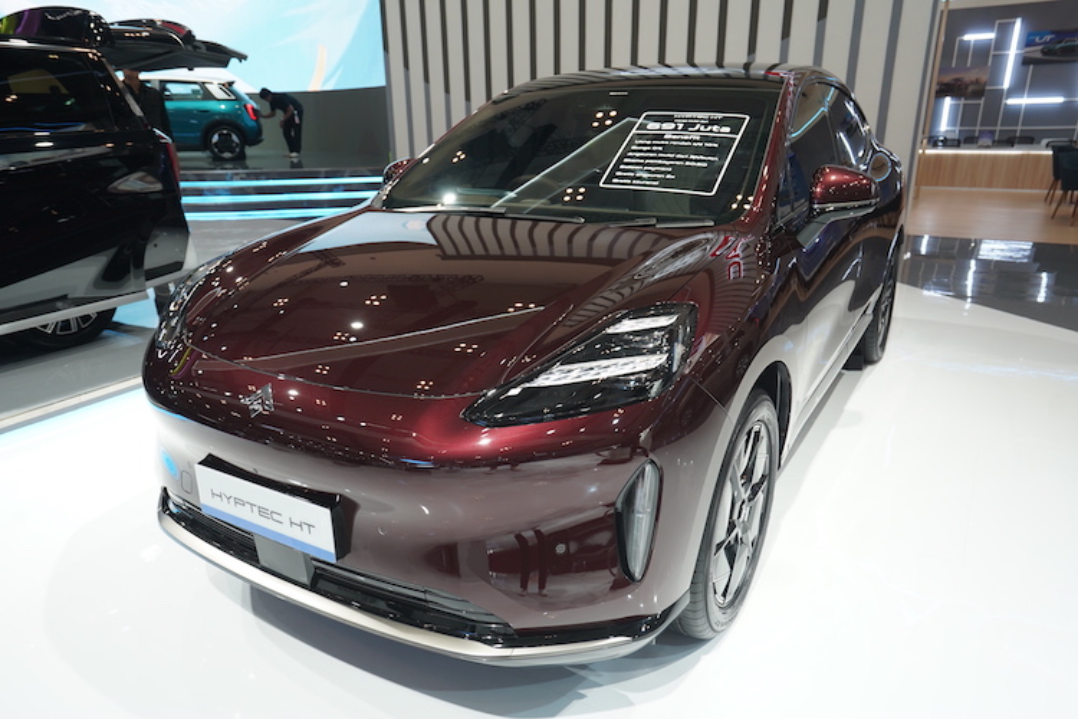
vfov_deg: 51.3
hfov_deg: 71.5
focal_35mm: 25
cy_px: 360
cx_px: 539
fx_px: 749
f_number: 4
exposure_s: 1/125
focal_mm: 25
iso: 500
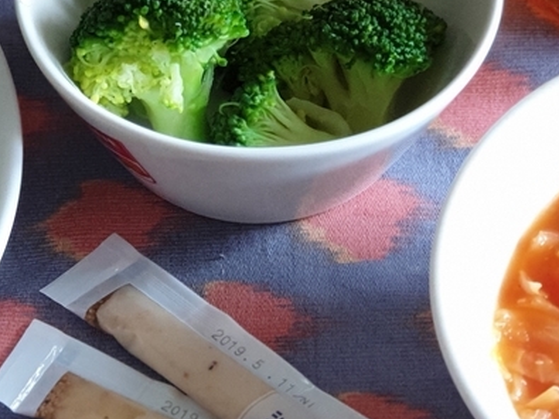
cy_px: 273
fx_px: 2551
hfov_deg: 12.5
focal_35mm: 158
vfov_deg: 9.4
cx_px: 136
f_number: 2.4
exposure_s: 1/30
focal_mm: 6
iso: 125
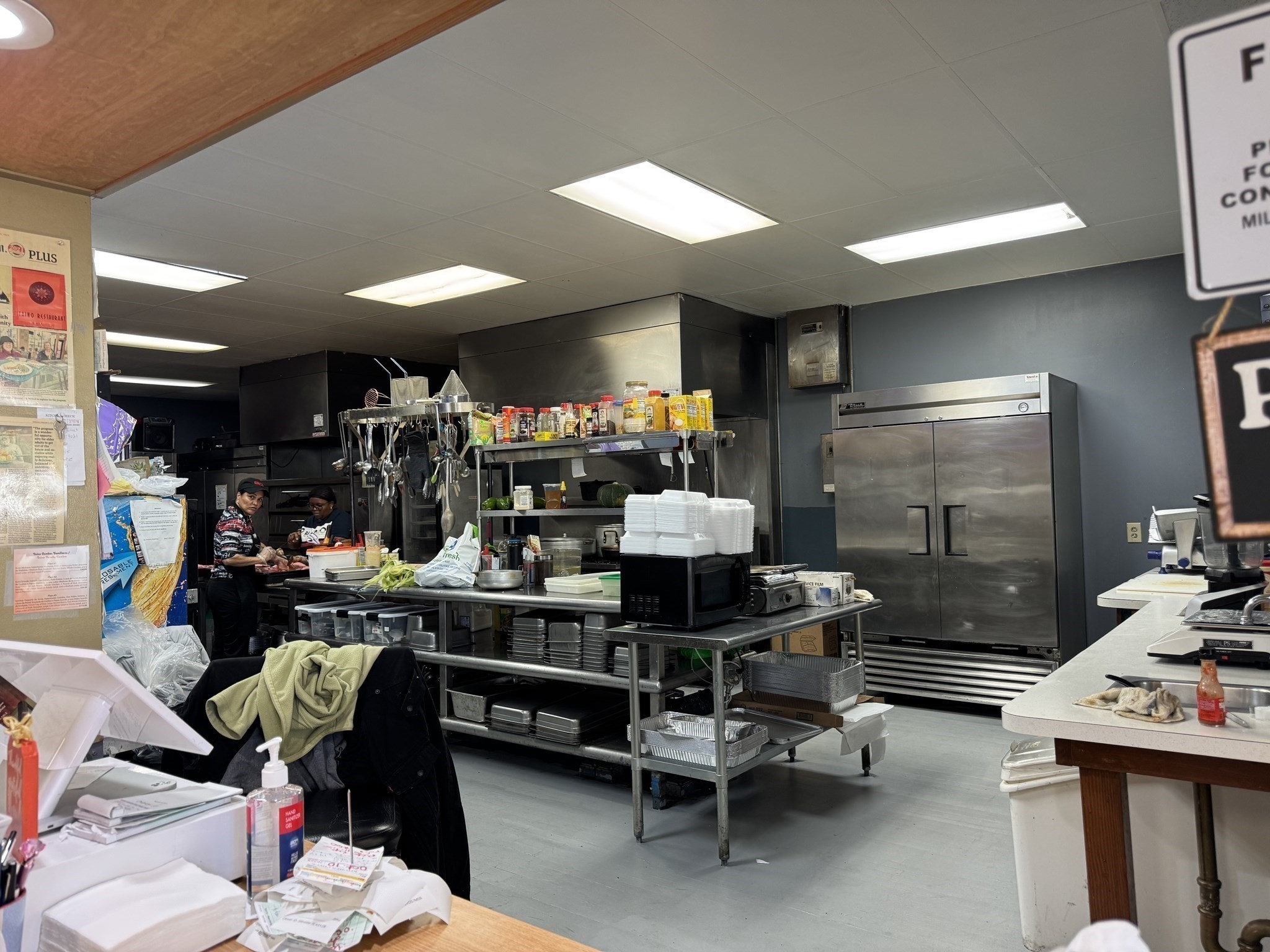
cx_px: 635
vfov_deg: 56.8
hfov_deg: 71.6
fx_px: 881
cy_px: 476
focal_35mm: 24
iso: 125
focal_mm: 6.76
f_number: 1.78
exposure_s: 1/60
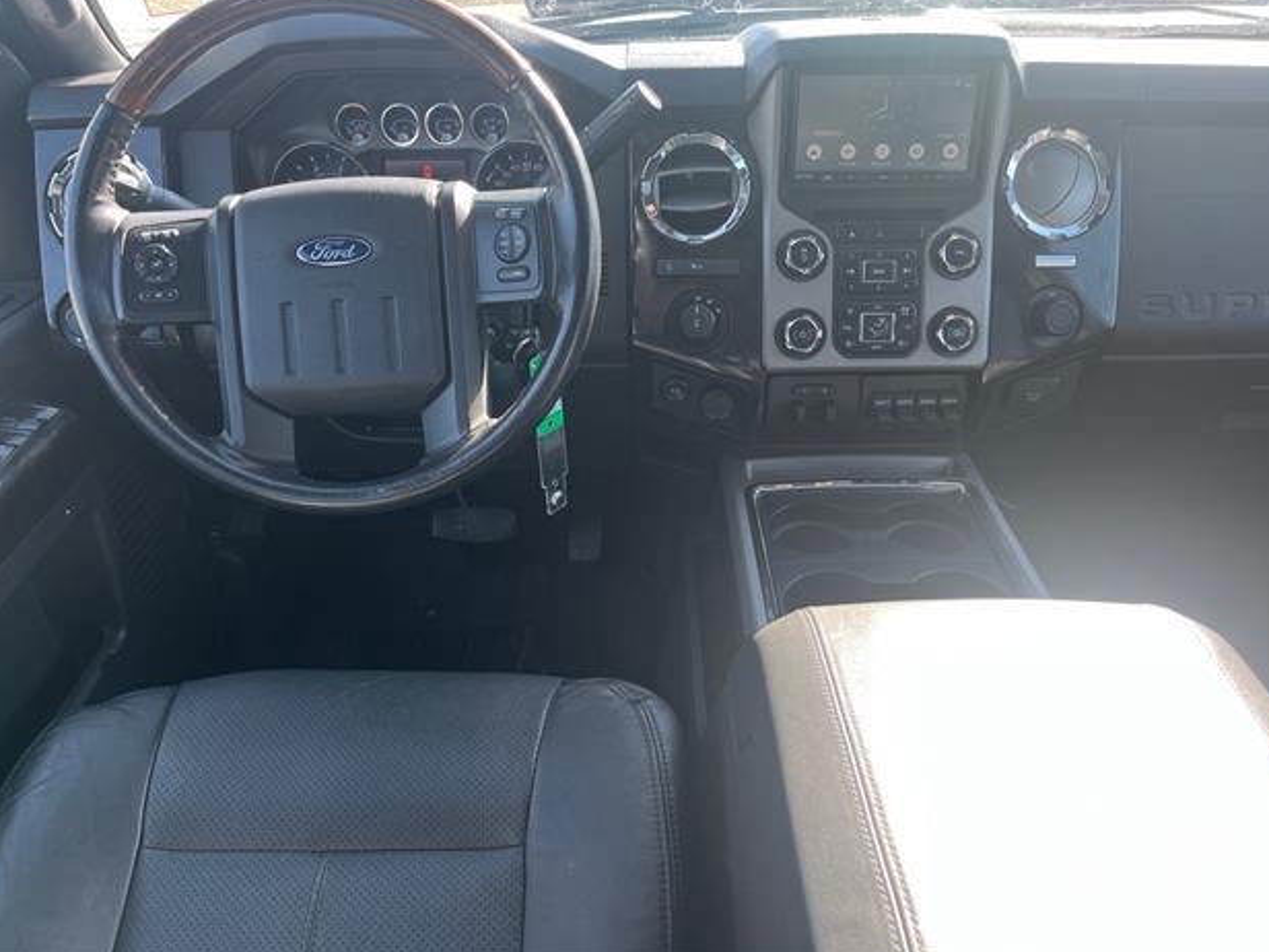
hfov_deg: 65.3
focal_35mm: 27
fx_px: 990
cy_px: 466
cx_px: 641
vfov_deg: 51.4
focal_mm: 5.1
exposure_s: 1/122
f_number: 1.6
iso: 40
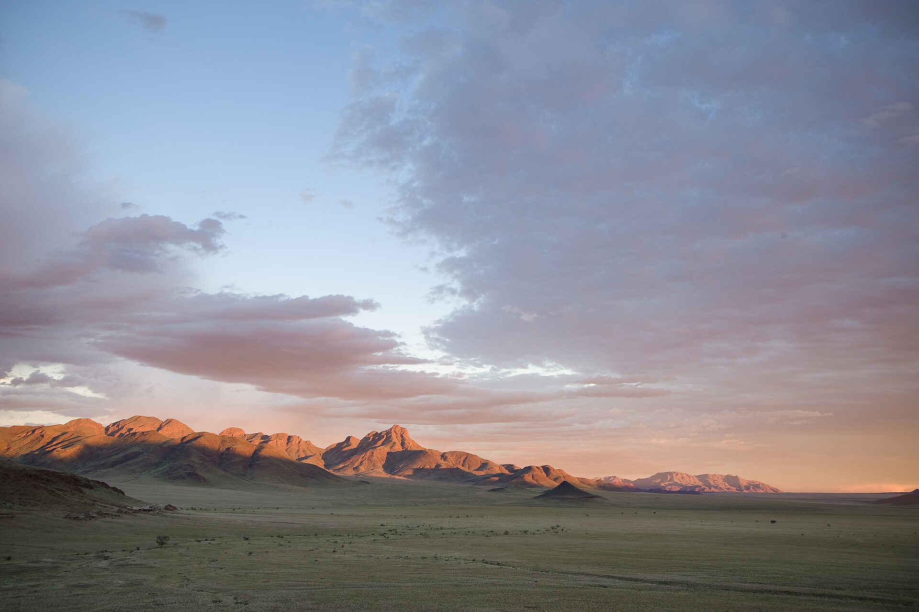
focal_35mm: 30
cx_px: 460
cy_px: 306
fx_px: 765
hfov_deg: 62.0
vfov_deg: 43.6
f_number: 8
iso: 200
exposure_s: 1/20
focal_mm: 30
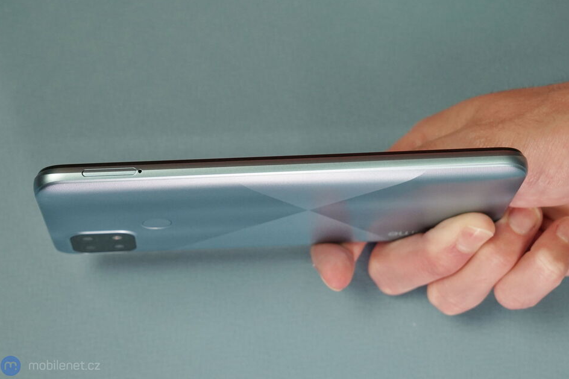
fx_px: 885
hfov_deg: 35.6
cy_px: 191
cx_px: 282
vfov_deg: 24.2
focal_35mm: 56
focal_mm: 55
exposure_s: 1/200
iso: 2000
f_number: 8
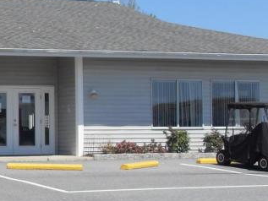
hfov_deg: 15.9
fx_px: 875
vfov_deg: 13.1
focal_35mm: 113
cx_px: -136
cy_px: 90
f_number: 7
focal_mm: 6.3
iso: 80
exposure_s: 1/350
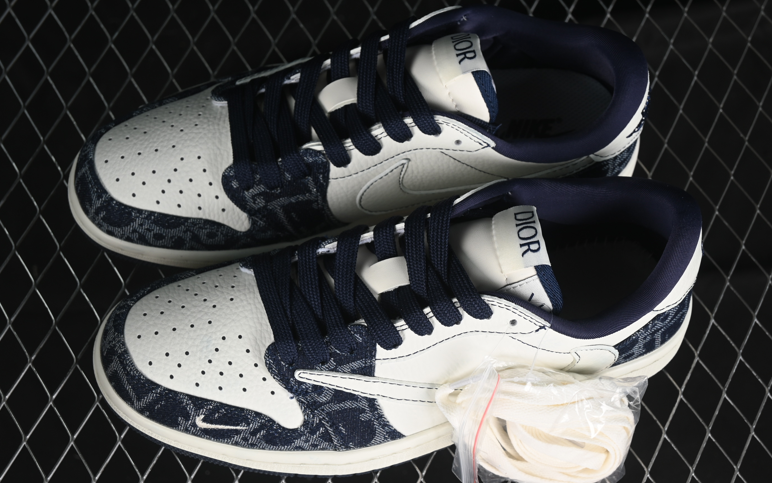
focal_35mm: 77
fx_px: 1620
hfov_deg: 26.8
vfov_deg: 16.9
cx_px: 386
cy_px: 244
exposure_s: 1/60
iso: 160
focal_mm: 50
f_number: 7.1
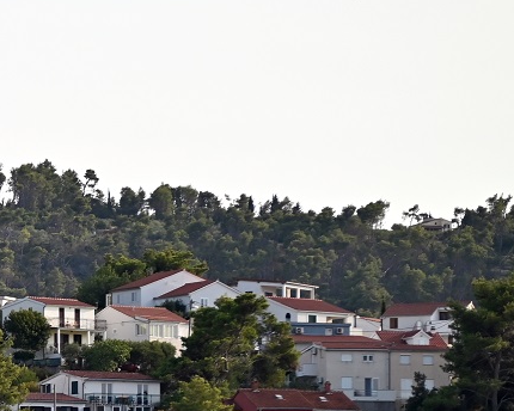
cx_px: -349
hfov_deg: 5.0
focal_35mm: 380
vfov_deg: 4.1
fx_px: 5781
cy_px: 458
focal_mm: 116
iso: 250
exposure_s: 1/1250
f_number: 4.8
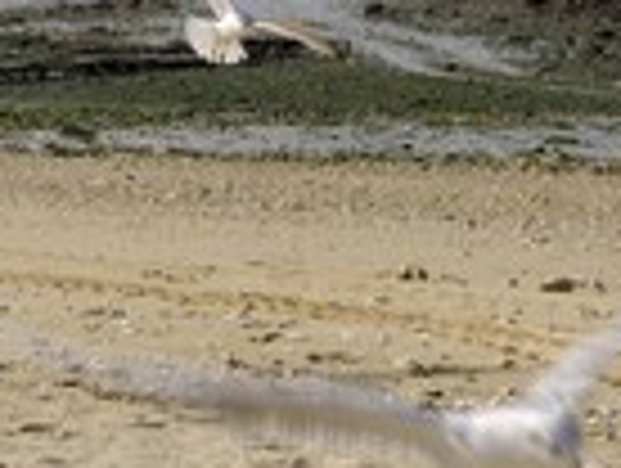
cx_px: 124
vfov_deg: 4.9
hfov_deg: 6.4
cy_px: 90
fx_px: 5517
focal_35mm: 307
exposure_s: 1/160
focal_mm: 70
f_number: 11
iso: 100
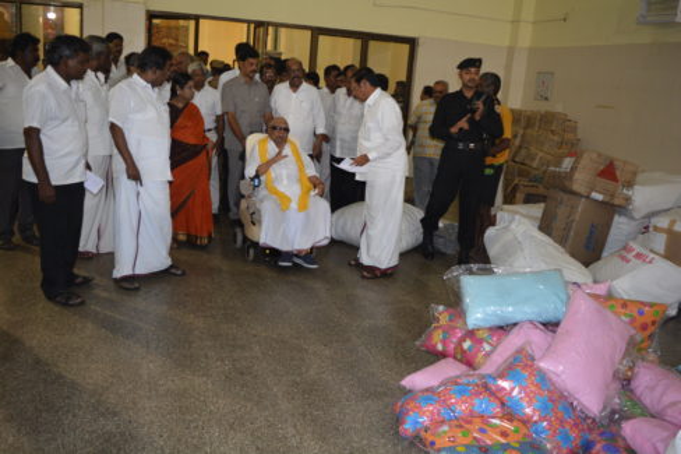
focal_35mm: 32
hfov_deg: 59.5
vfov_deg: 41.7
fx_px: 596
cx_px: 340
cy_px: 227
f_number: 3.8
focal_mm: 21
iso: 1000
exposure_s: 1/60
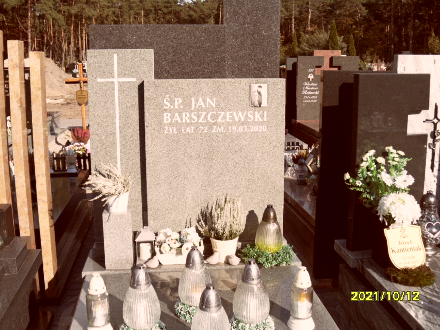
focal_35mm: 40
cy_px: 165
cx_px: 220
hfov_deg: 46.8
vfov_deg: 36.0
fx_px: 508
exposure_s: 1/750
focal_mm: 6.5
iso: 80
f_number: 3.6
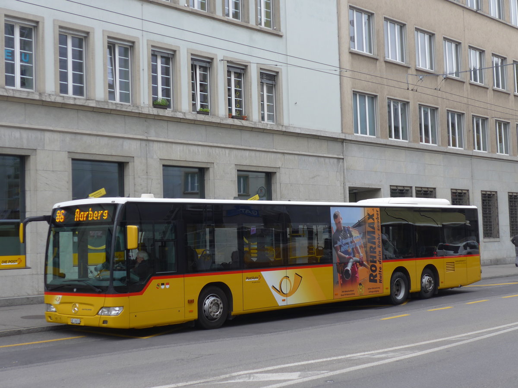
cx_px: 259
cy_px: 194
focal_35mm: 55
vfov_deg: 26.6
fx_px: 823
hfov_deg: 34.9
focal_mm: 11.3
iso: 80
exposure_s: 1/125
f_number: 3.4
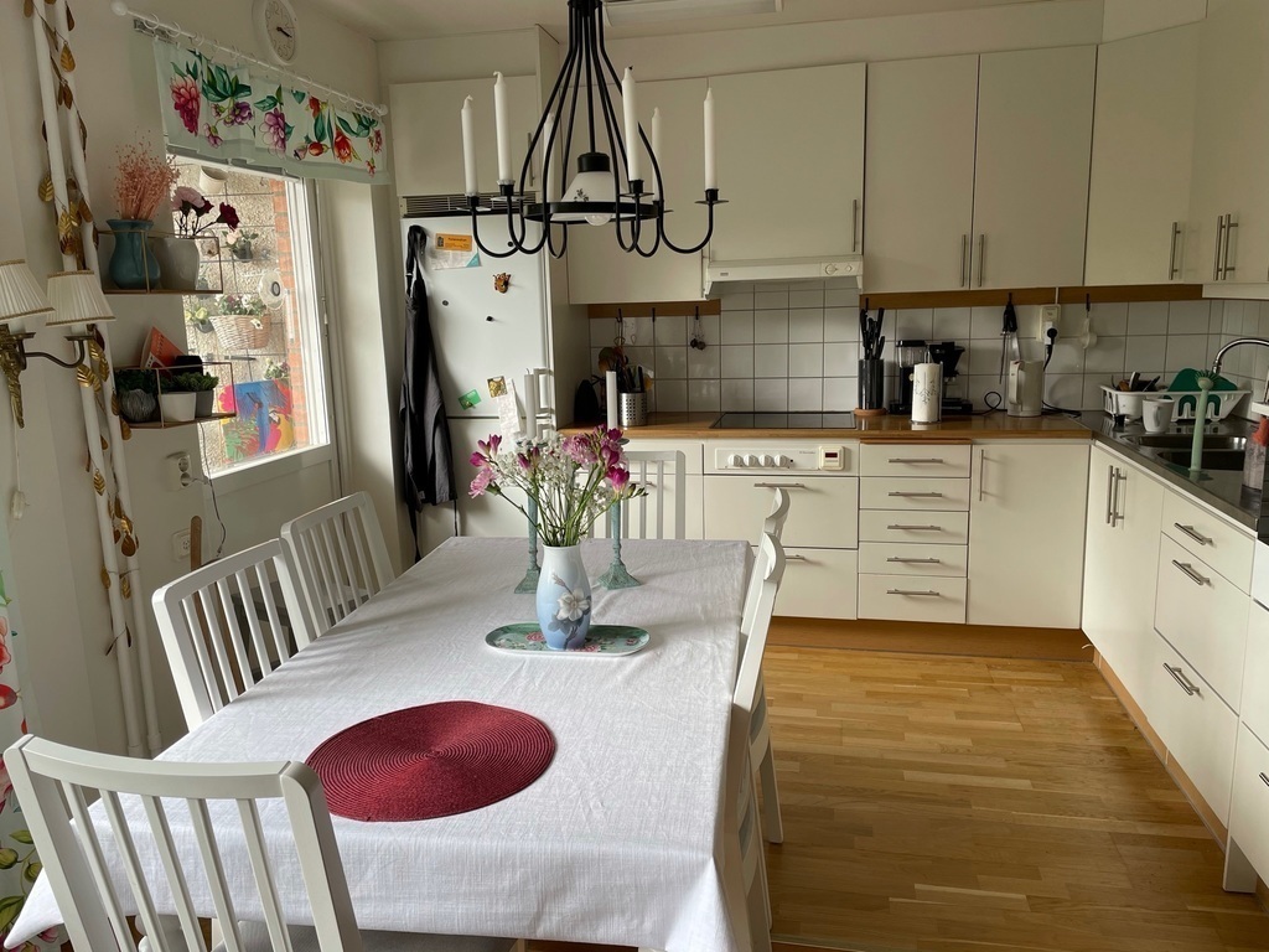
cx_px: 634
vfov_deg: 53.1
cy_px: 476
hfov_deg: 67.3
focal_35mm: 26
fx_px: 953
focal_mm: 4.2
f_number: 1.6
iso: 32
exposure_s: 1/181
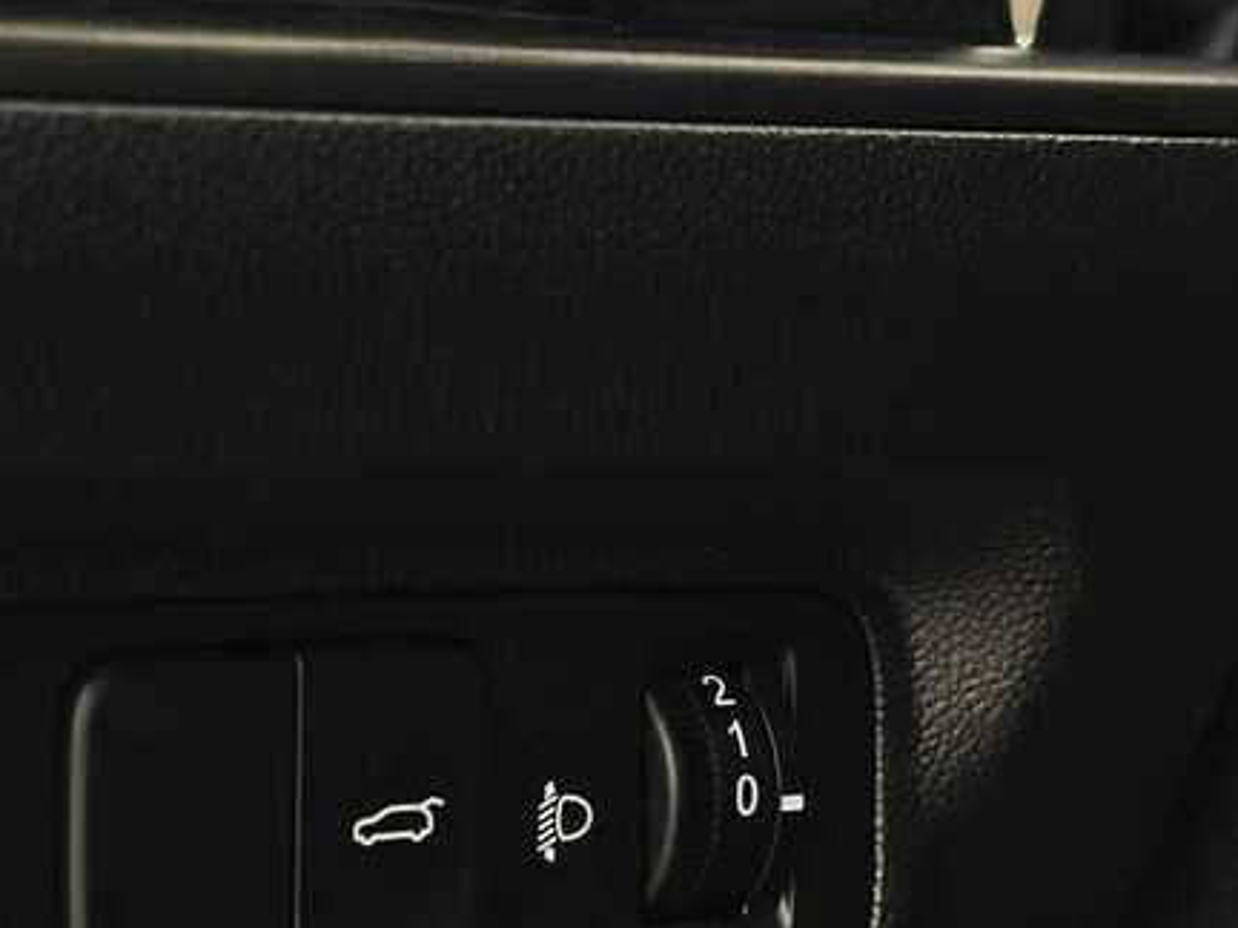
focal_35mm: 100
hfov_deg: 19.1
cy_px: 712
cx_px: 0
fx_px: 3576
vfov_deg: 14.7
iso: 640
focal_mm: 6.86
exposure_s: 1/20
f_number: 1.78
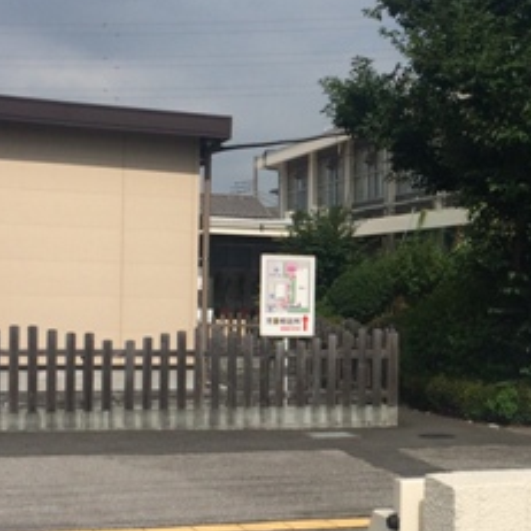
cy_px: 317
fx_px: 1232
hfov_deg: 23.7
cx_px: 469
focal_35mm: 71
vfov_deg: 24.3
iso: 32
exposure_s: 1/4566
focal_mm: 4.15
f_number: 2.2
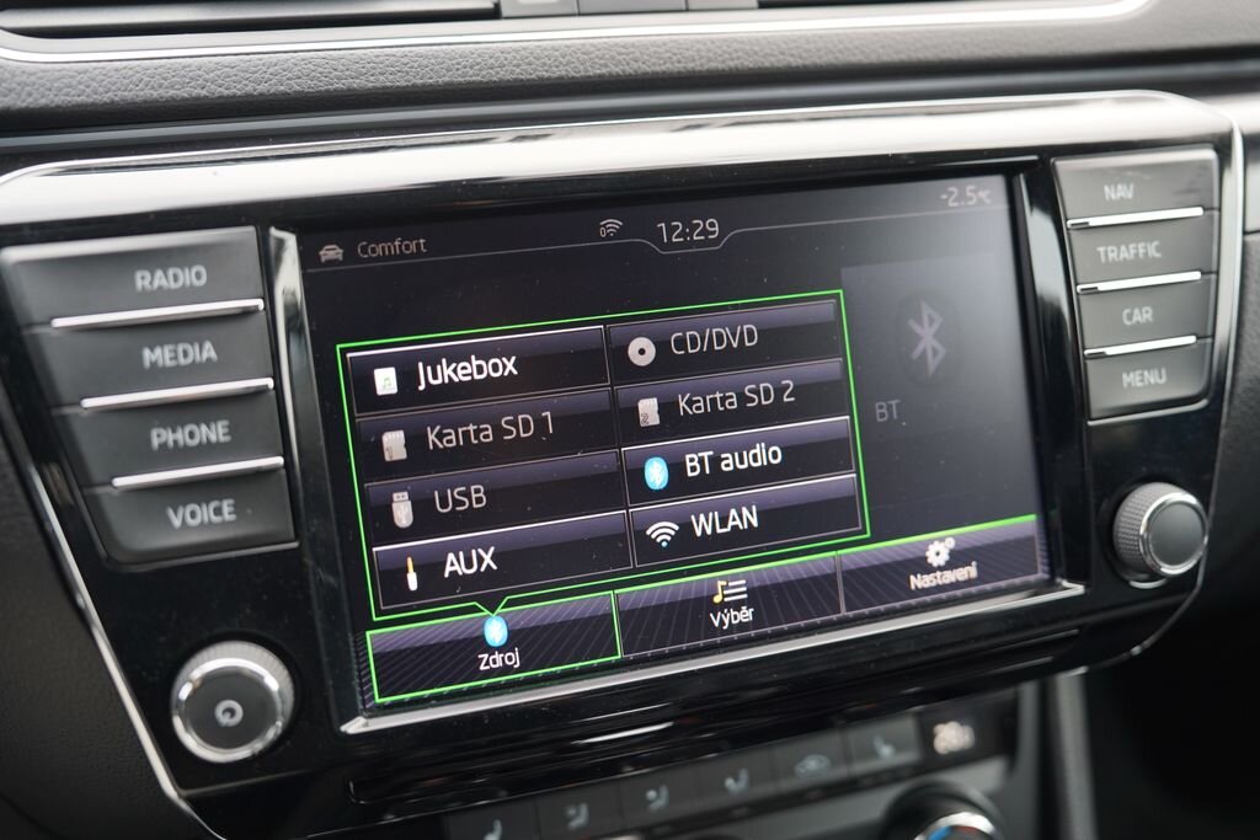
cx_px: 630
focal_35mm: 30
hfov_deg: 61.9
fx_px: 1050
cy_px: 420
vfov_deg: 43.6
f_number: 2.8
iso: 125
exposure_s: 1/30
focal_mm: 30
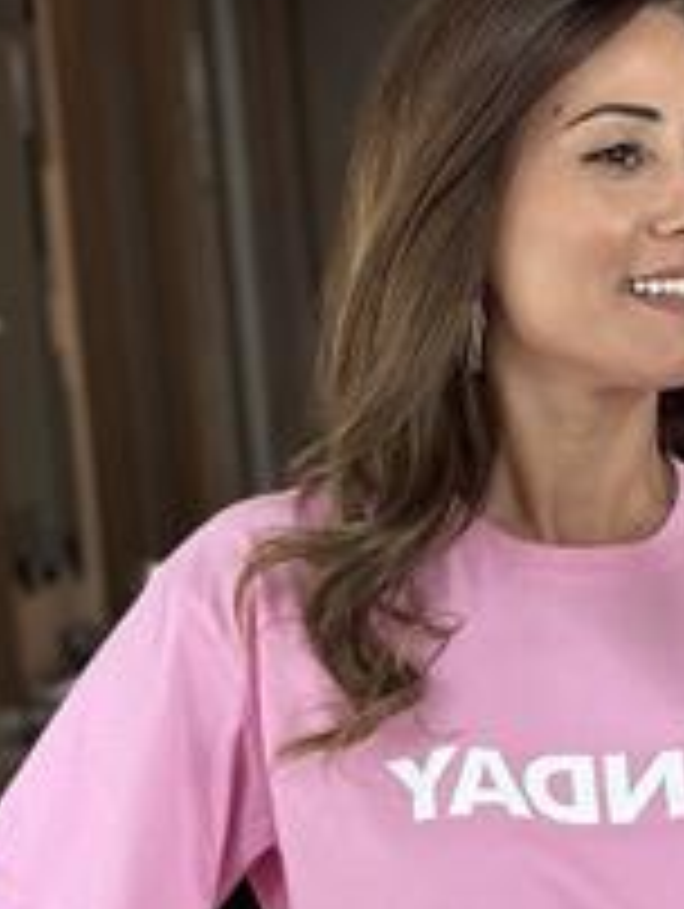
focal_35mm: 120
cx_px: 585
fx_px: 3155
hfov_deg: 12.3
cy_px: 774
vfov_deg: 16.2
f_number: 1.78
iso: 200
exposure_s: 1/60
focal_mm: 6.86
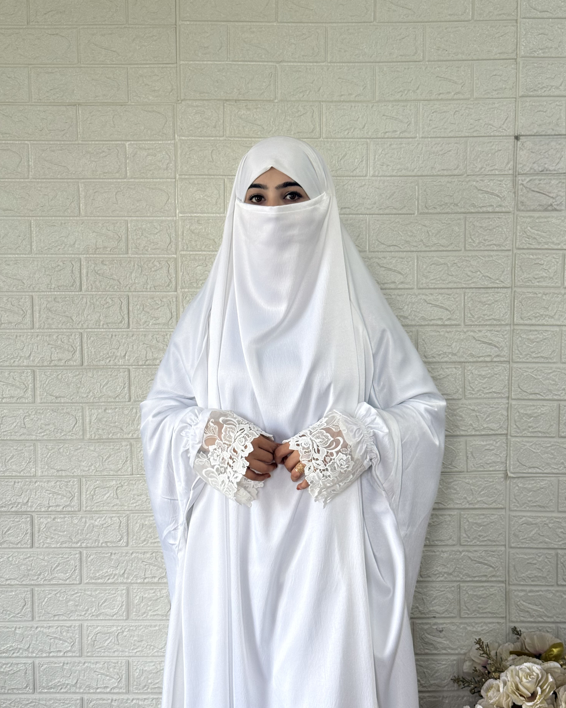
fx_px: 1068
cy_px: 361
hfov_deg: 29.7
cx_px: 288
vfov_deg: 36.7
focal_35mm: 51
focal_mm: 6.76
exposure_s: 1/100
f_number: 1.78
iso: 64
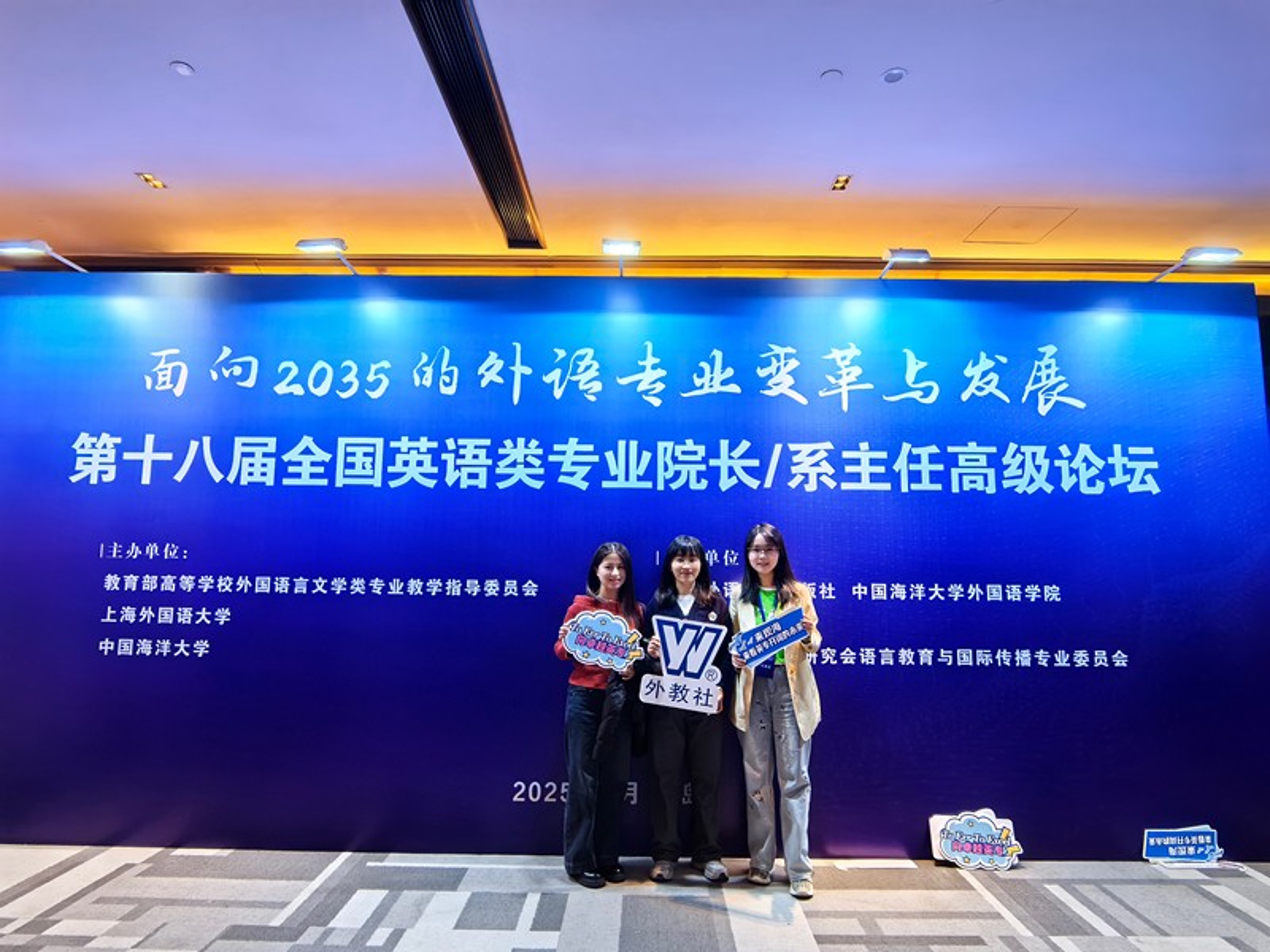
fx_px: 734
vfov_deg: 66.0
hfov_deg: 81.7
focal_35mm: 20
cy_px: 476
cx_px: 635
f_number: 2.2
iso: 125
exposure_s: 1/50
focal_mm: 1.95
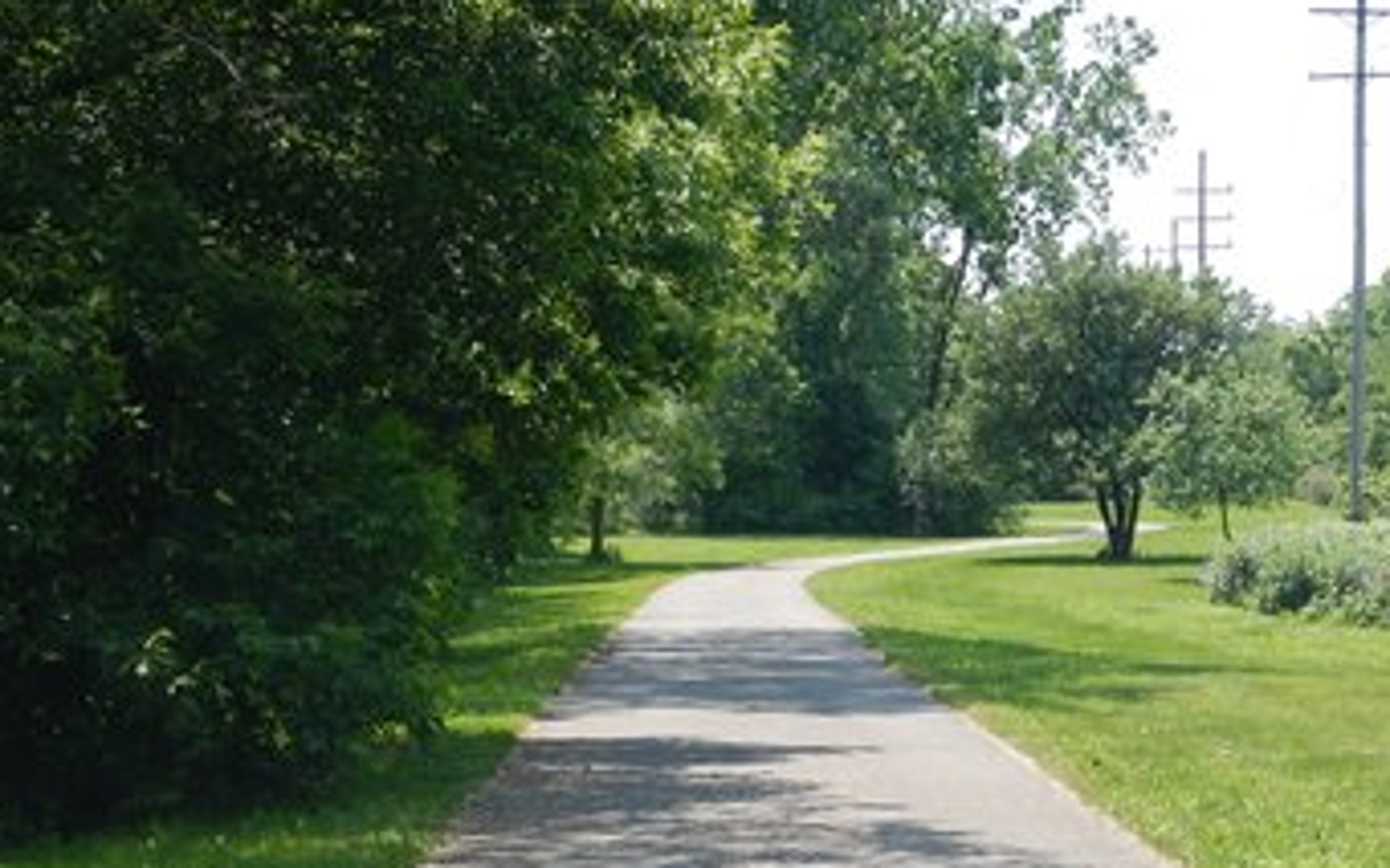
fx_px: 3788
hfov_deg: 20.8
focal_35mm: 100
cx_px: 754
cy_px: 685
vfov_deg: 13.0
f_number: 4.5
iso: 125
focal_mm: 12
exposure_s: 1/400
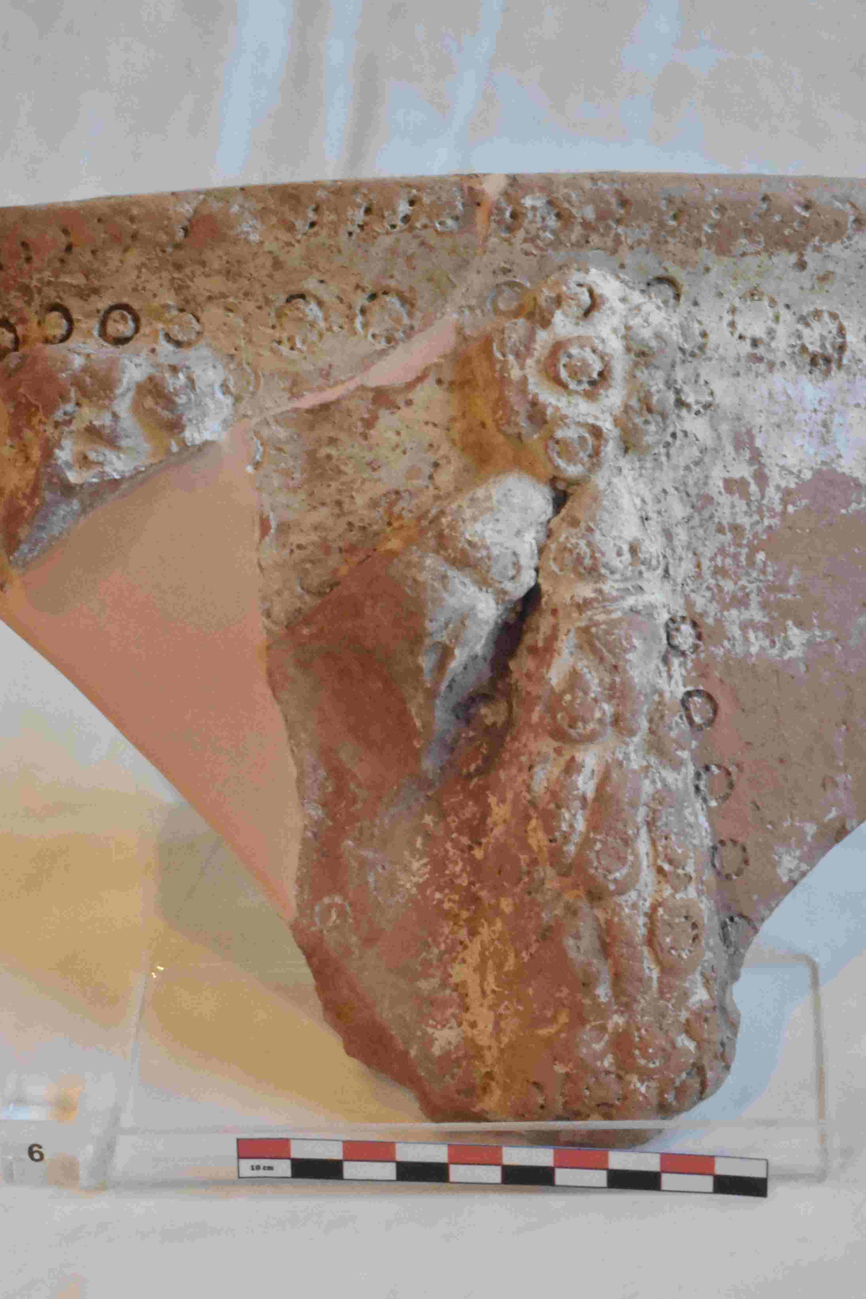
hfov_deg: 13.7
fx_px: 3608
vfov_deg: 20.4
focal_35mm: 100
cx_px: 441
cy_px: 698
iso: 11400
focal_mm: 50
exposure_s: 1/80
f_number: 22
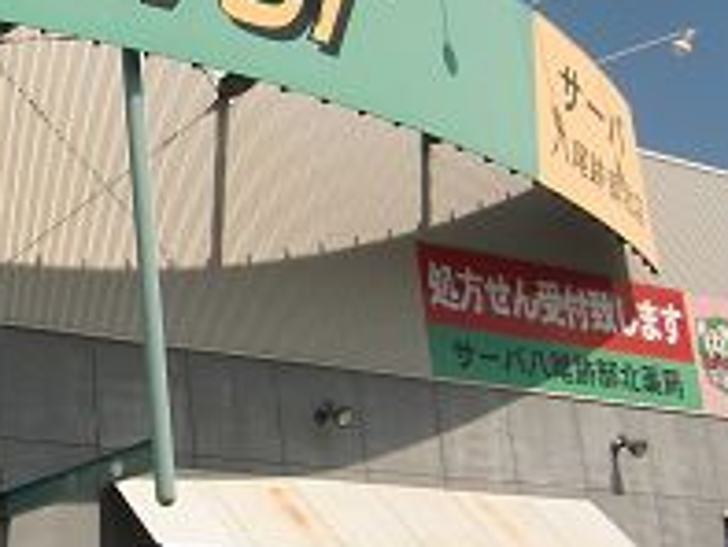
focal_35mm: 78
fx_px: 1641
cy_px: 170
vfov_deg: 18.8
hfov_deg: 24.0
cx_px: 15
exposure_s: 1/320
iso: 64
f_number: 7.5
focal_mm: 4.3
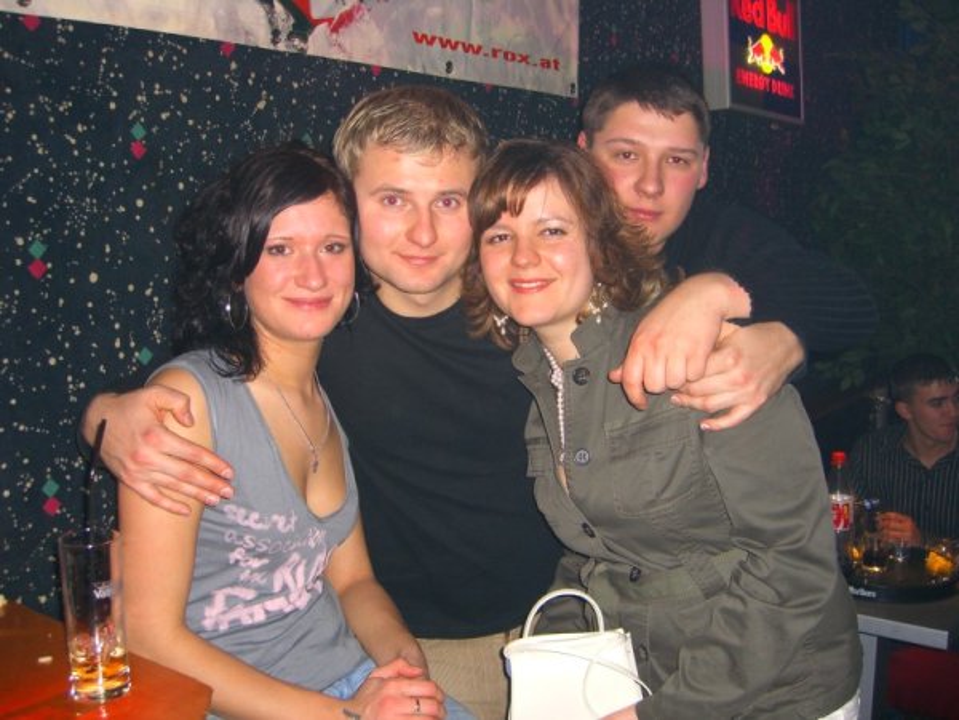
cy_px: 360
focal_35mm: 38
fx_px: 1053
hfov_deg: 49.0
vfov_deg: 37.7
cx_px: 480
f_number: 2.8
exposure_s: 1/60
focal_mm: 7.9
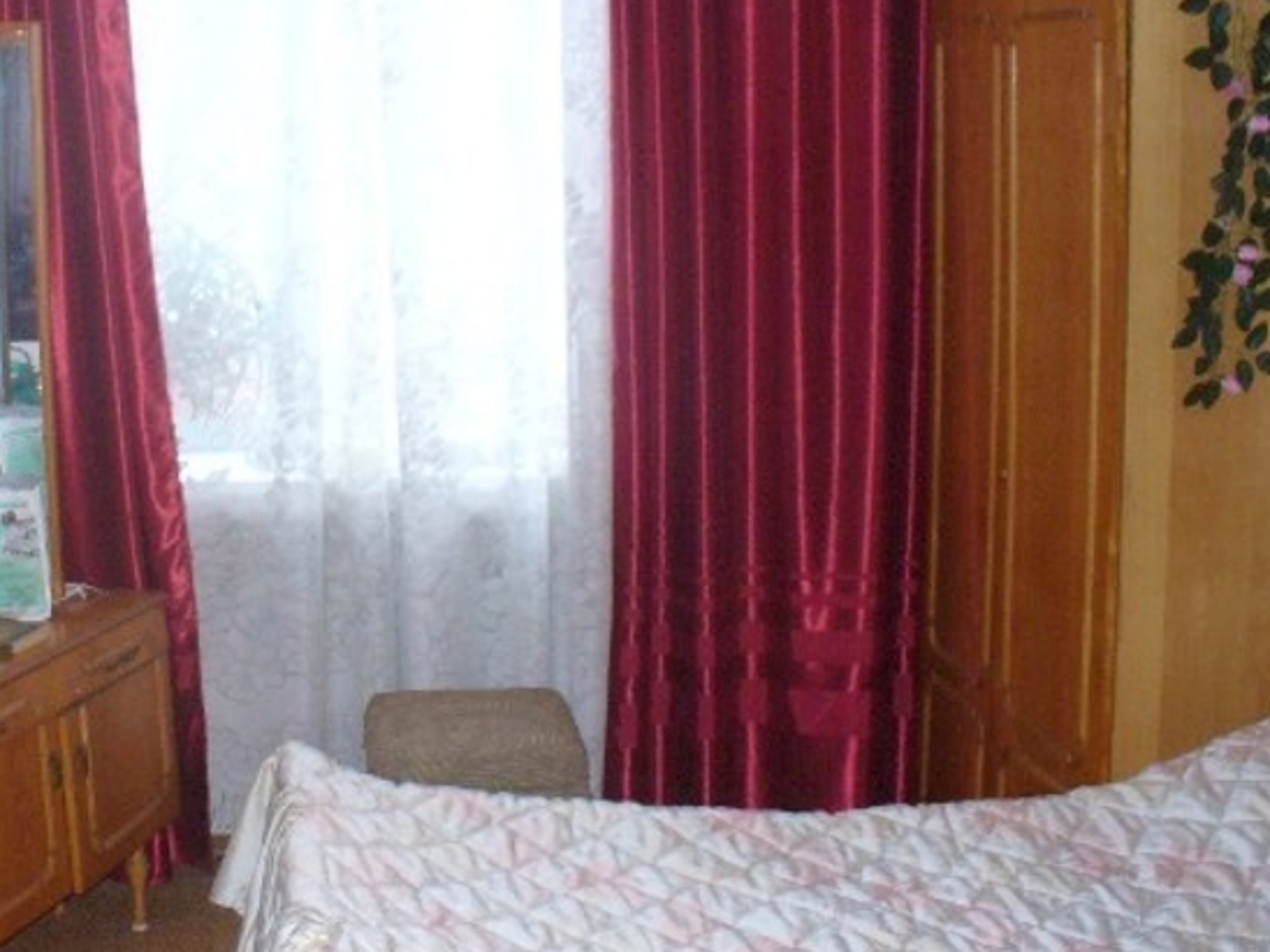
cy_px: 401
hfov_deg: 35.3
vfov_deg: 27.0
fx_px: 1981
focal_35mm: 54
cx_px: 445
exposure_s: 1/8
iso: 200
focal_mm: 6.1
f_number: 2.8
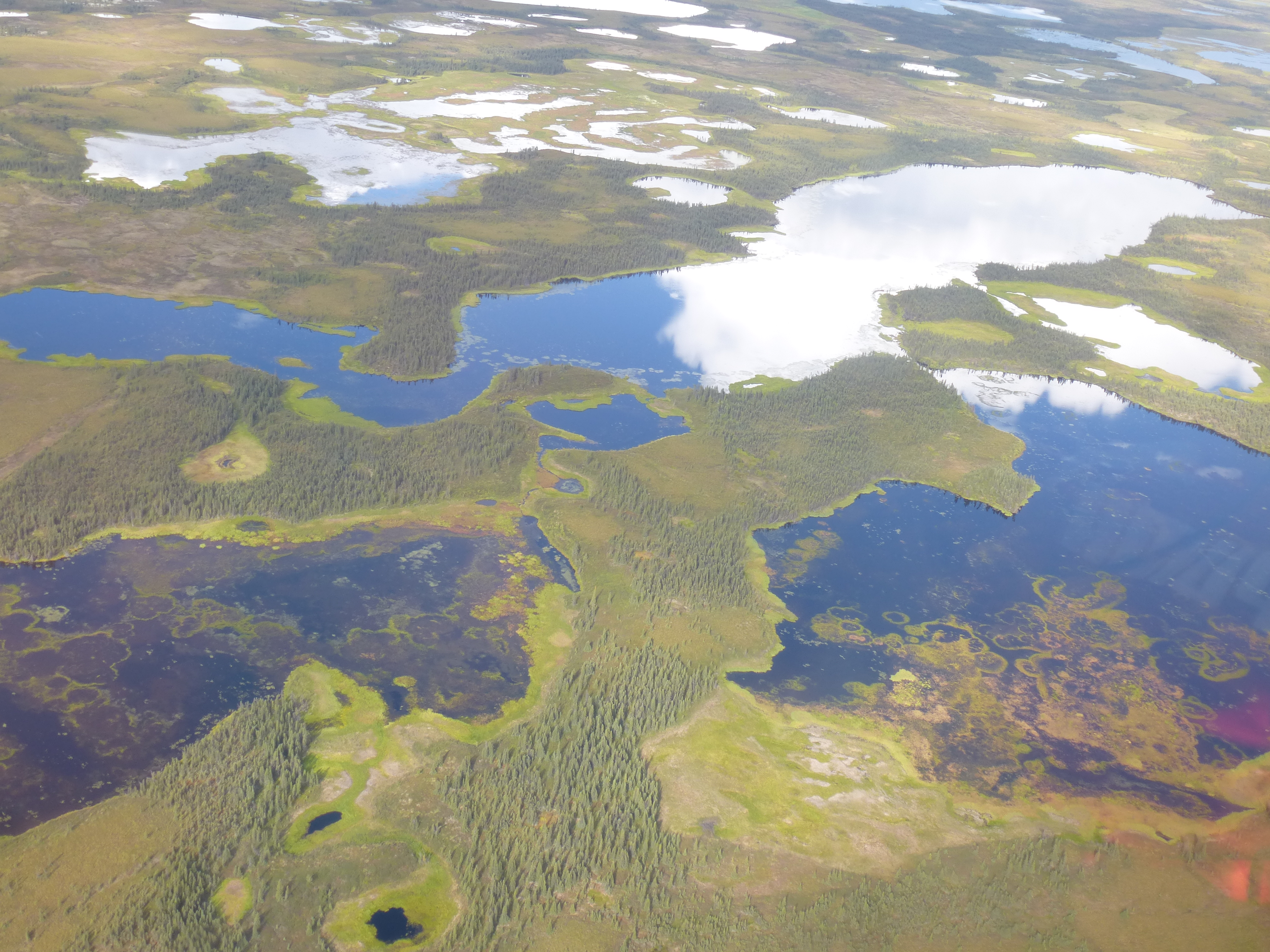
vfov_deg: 37.7
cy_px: 476
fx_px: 1394
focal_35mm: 38
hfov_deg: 49.0
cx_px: 635
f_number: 3.8
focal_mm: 6.8
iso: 100
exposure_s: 1/250
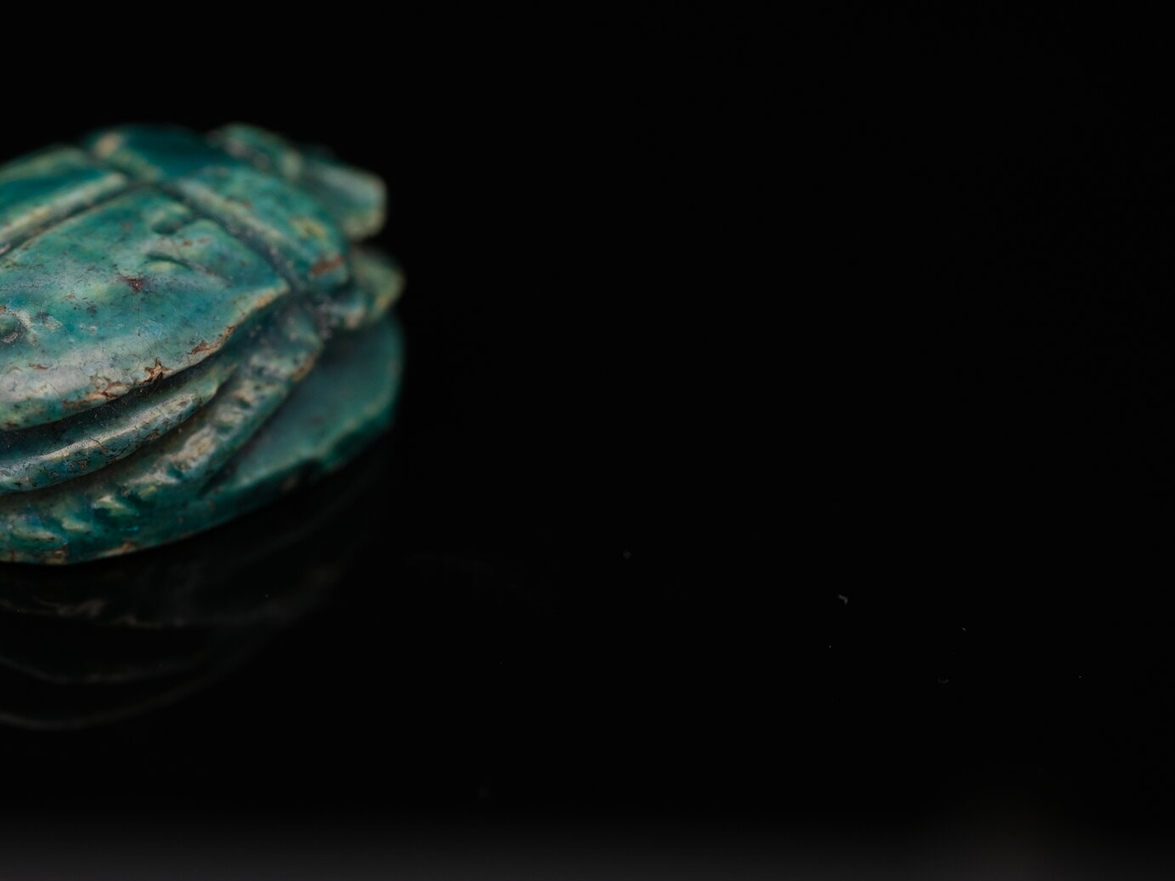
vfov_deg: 16.8
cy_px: 305
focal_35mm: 88
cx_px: 170
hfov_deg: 21.9
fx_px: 2987
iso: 160
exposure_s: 1/180
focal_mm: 30
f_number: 5.6
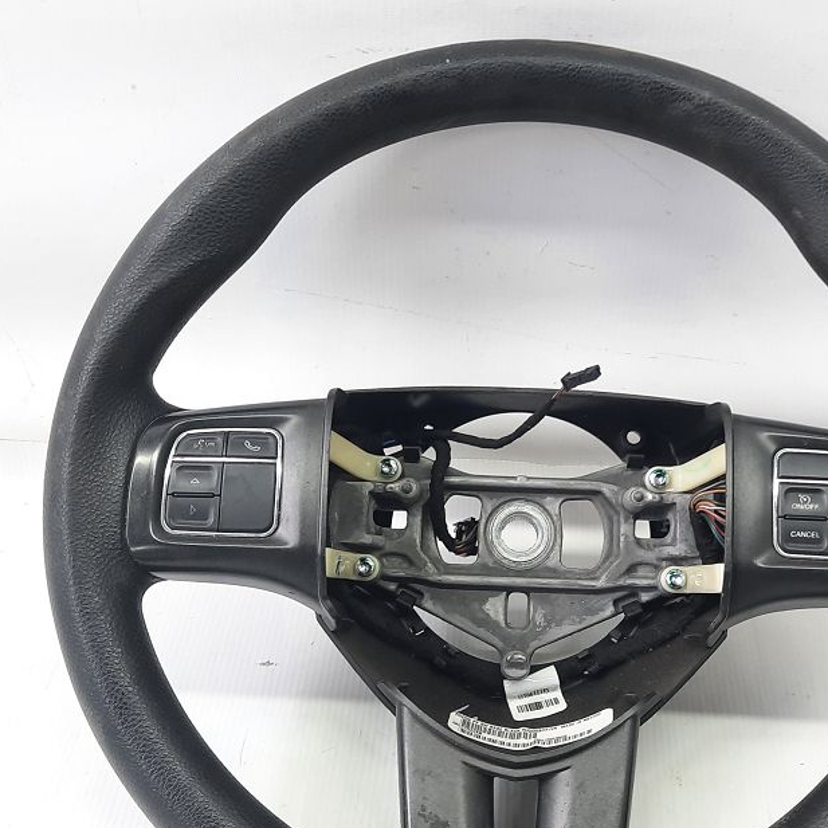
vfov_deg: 39.1
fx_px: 1164
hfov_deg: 39.1
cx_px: 480
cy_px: 472
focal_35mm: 43
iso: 100
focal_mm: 4.6
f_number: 2
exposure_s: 1/50
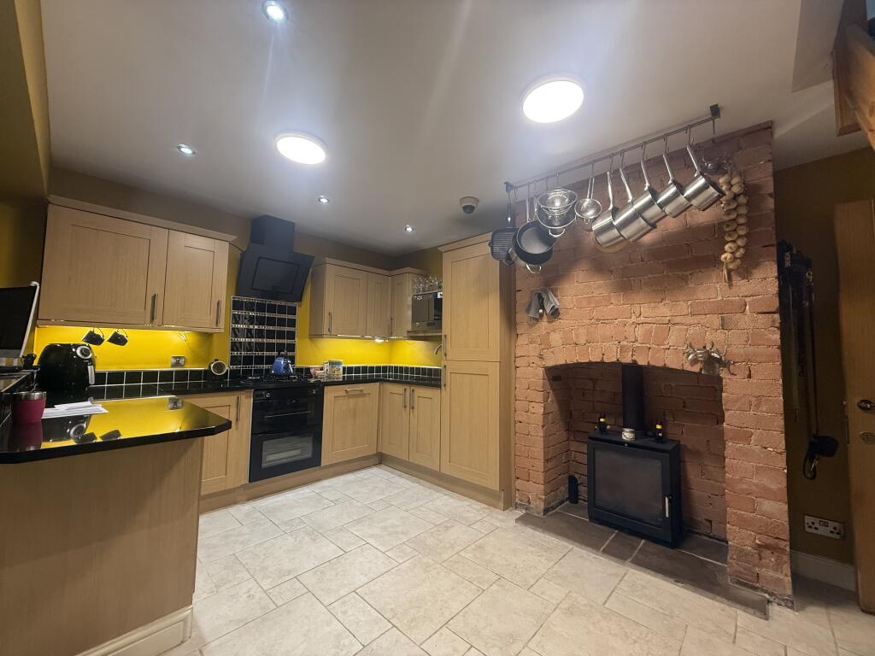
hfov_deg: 102.1
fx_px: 354
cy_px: 328
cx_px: 438
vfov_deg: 85.7
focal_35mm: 14
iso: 200
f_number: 2.2
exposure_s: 1/50
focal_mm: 2.22
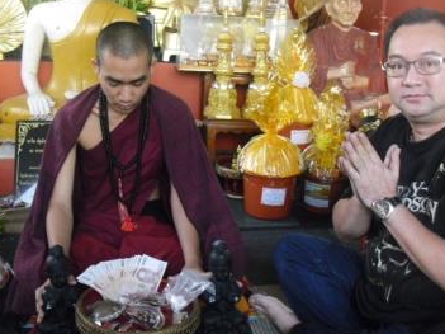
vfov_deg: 31.4
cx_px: 207
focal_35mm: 46
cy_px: 140
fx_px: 591
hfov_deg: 41.2
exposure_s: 1/80
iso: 400
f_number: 3.1
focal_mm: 6.3
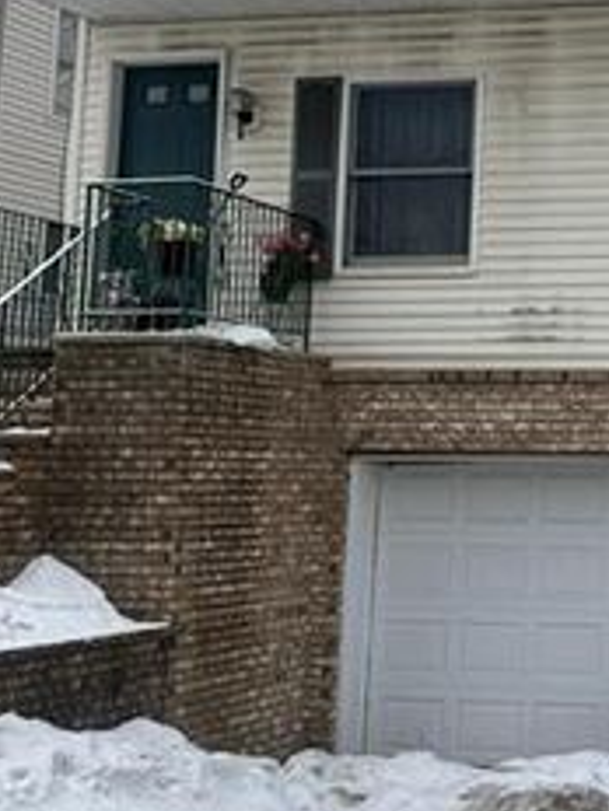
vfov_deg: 27.9
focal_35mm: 69
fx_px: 1619
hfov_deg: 19.8
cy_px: 243
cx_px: 760
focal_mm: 6.76
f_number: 1.78
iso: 80
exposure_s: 1/2000
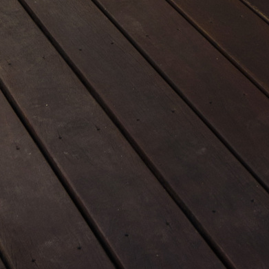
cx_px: 226
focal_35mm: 150
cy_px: -543
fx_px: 1319
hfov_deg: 11.6
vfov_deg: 9.2
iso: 100
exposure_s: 1/60
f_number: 11
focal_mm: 23
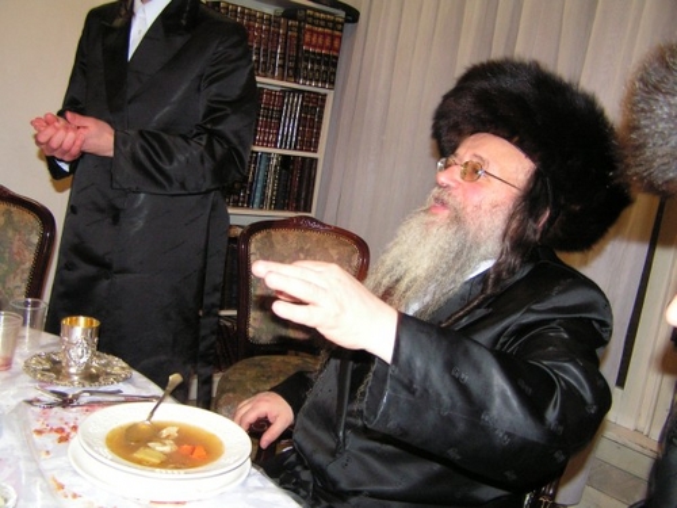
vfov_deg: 37.7
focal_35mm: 38
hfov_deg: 49.0
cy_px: 254
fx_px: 743
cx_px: 338
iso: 200
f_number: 2.8
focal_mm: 6.3
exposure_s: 1/40
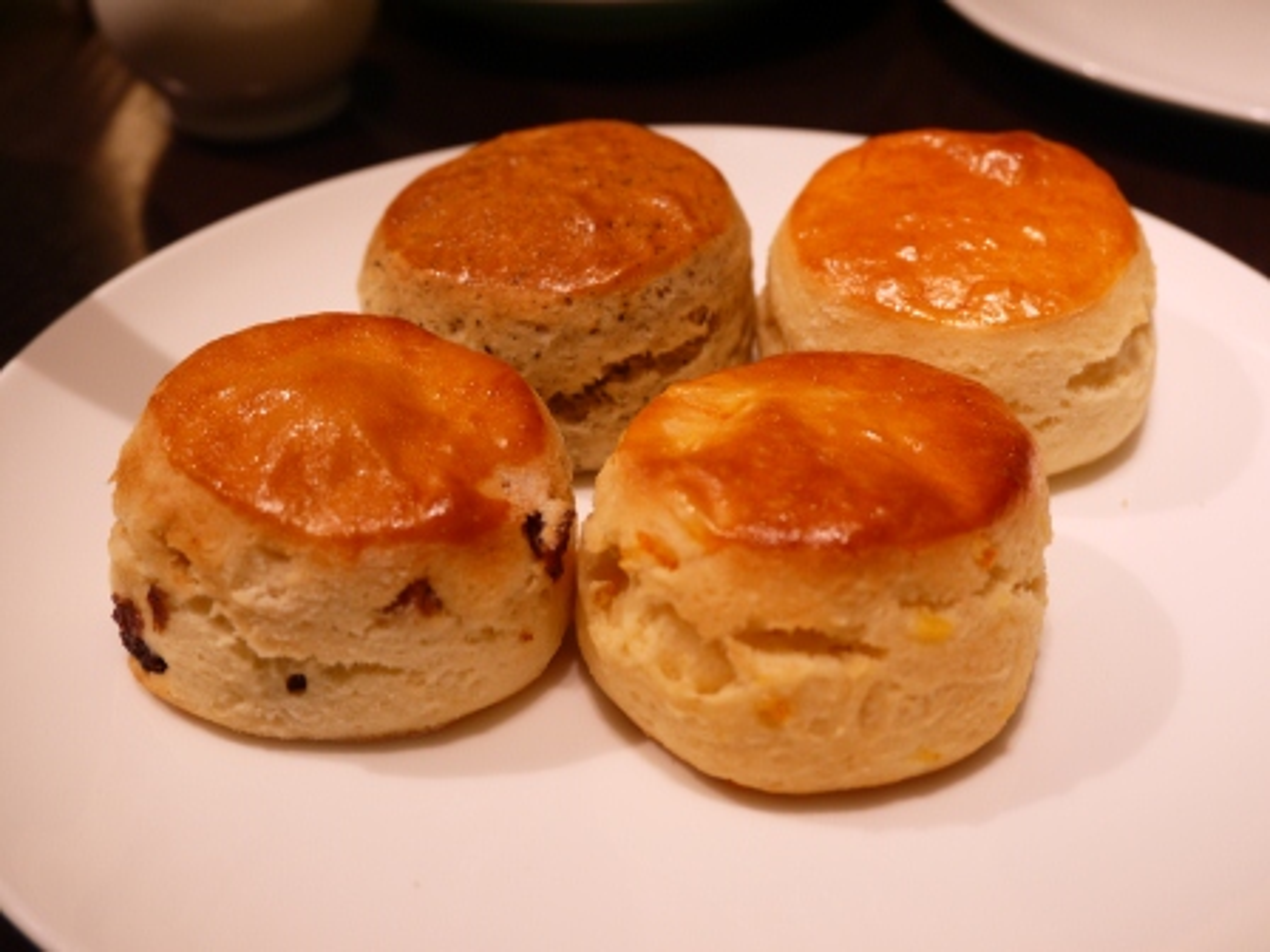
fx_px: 1614
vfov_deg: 32.9
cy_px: 476
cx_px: 635
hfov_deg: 42.9
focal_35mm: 44
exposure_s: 1/60
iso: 320
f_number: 4.6
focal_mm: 22
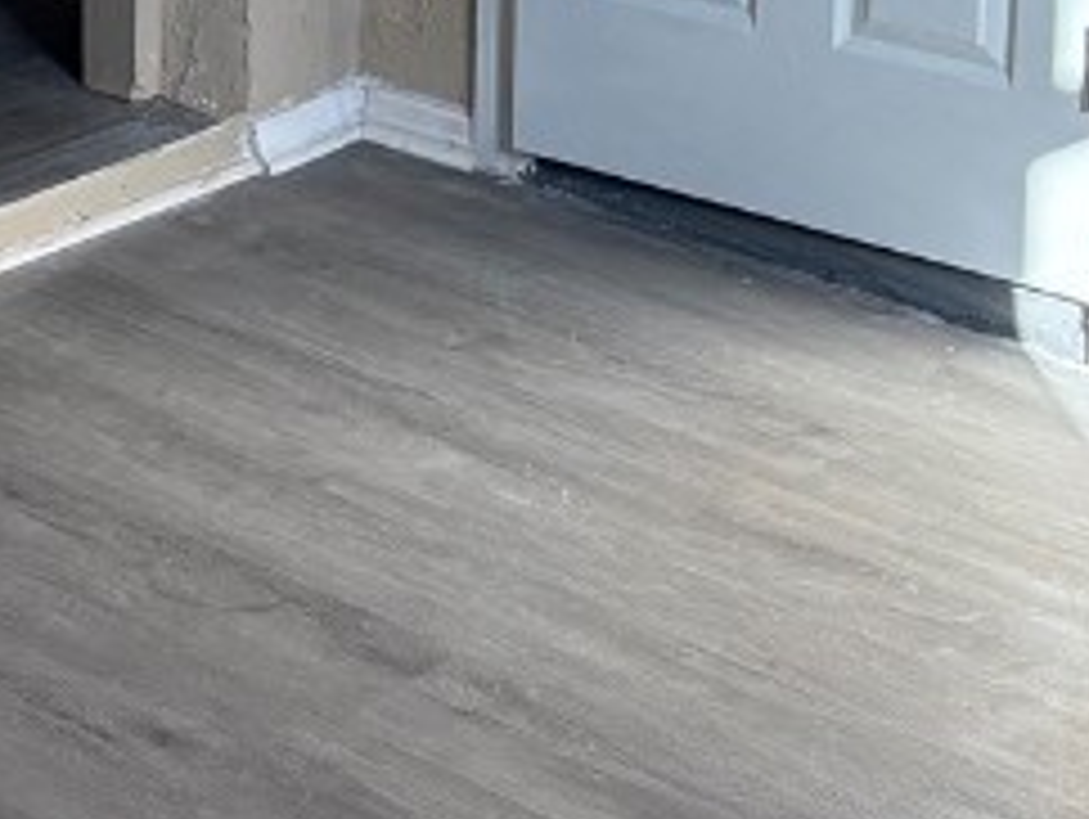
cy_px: -342
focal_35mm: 110
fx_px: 3464
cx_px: 558
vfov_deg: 12.9
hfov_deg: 17.9
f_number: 1.6
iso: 80
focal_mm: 5.96
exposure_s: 1/241
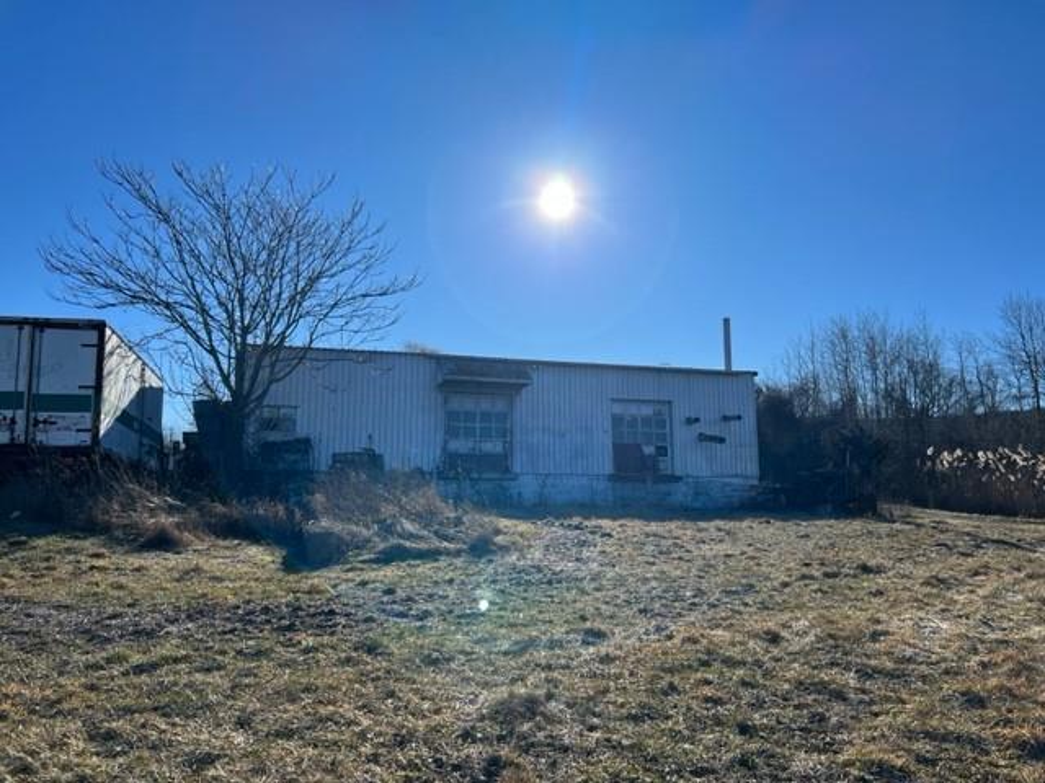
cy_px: 392
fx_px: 785
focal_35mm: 26
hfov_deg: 67.3
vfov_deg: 53.1
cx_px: 522
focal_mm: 5.7
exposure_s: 1/6579
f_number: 1.5
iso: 50
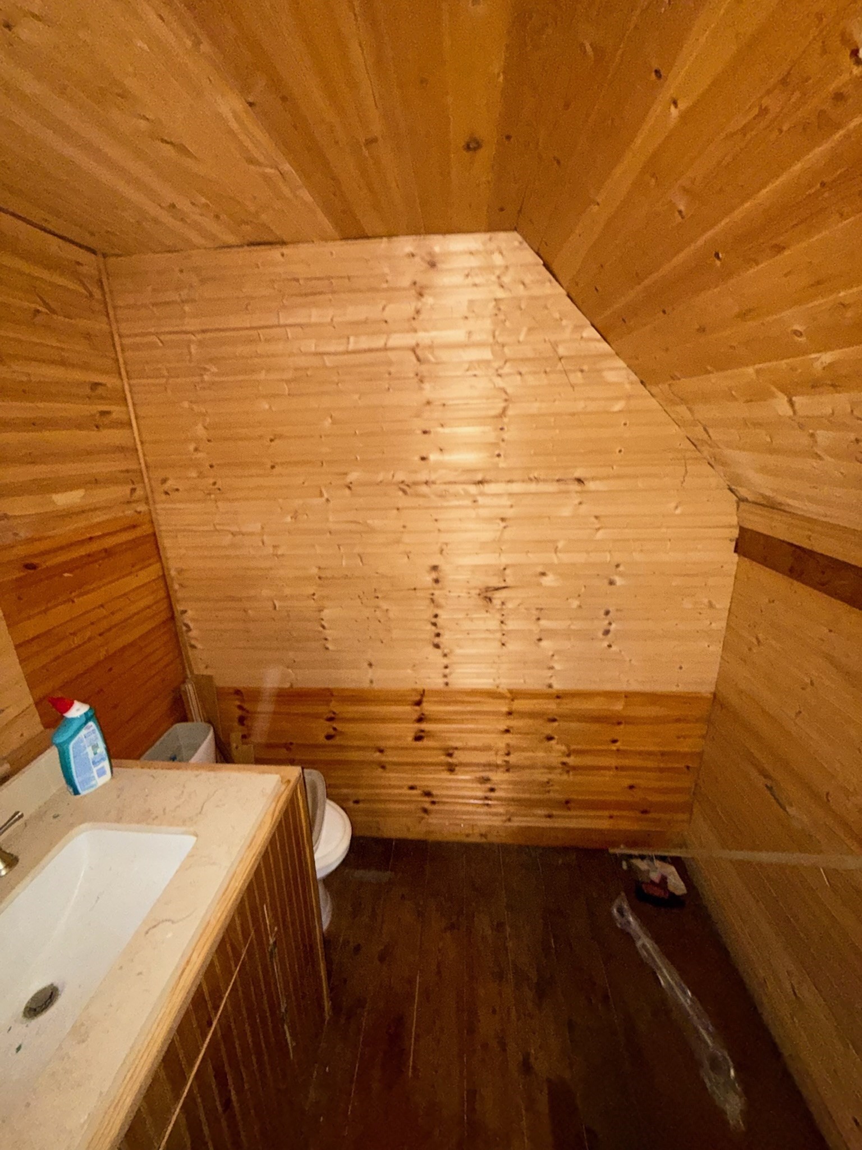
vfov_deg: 102.1
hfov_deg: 85.7
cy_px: 575
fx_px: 465
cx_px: 431
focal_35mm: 14
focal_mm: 2.22
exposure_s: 1/30
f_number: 2.2
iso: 250
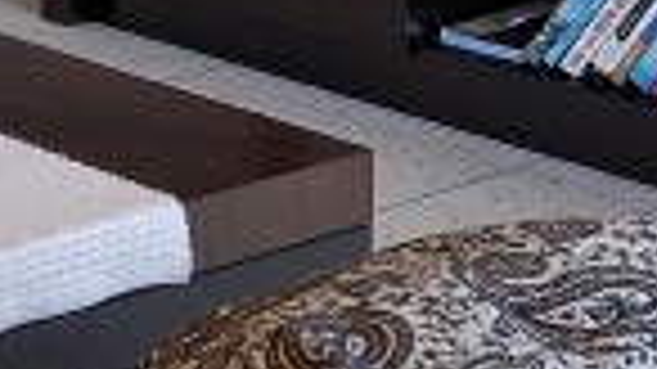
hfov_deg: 14.4
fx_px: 2299
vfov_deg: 8.6
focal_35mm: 132
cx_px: -513
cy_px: -405
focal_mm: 12
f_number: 8
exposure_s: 1/6
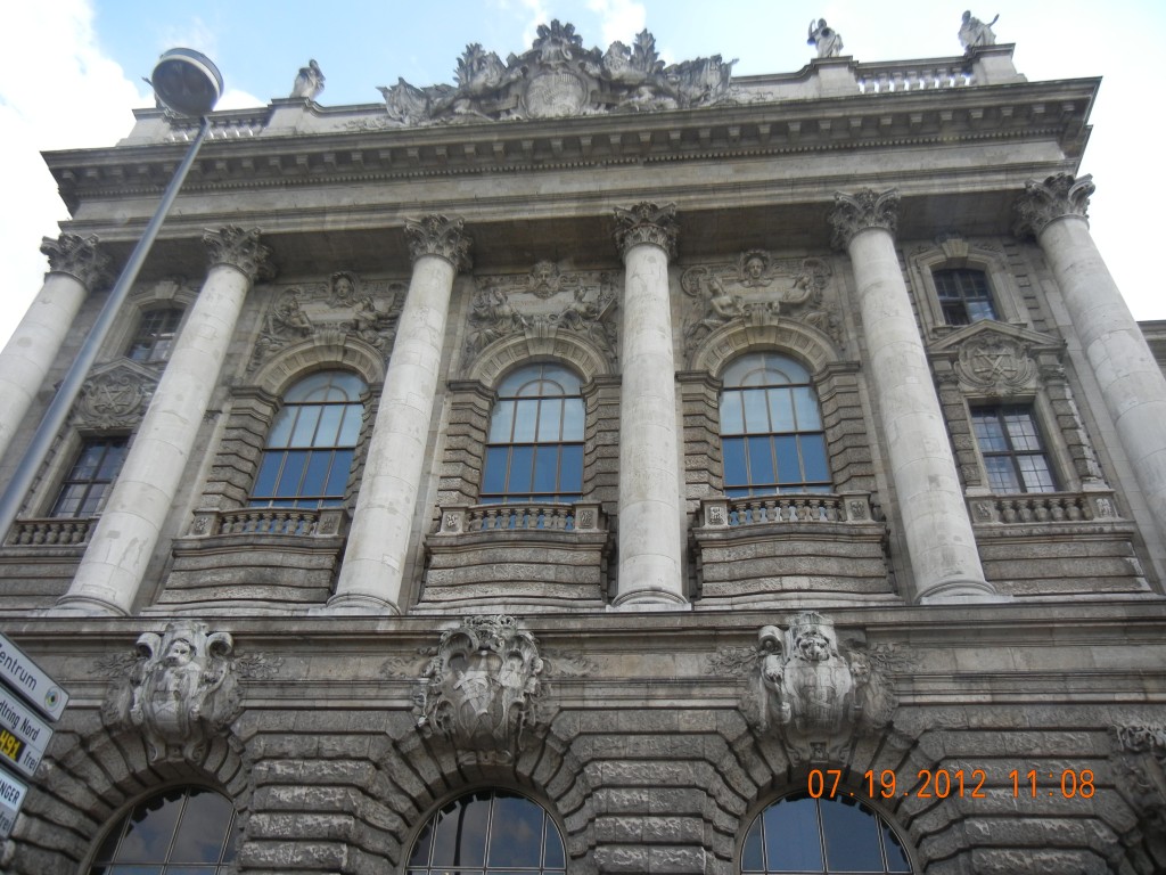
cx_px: 583
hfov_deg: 60.0
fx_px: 1011
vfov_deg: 46.8
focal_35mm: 30
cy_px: 438
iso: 160
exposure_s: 1/322
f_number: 3.5
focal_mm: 5.4
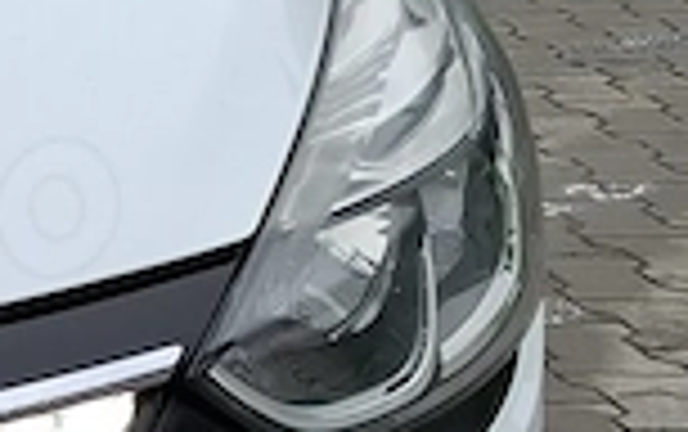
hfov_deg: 11.3
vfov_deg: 8.2
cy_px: 576
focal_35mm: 159
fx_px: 2985
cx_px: -890
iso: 50
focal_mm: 5.54
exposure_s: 1/180
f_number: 1.8
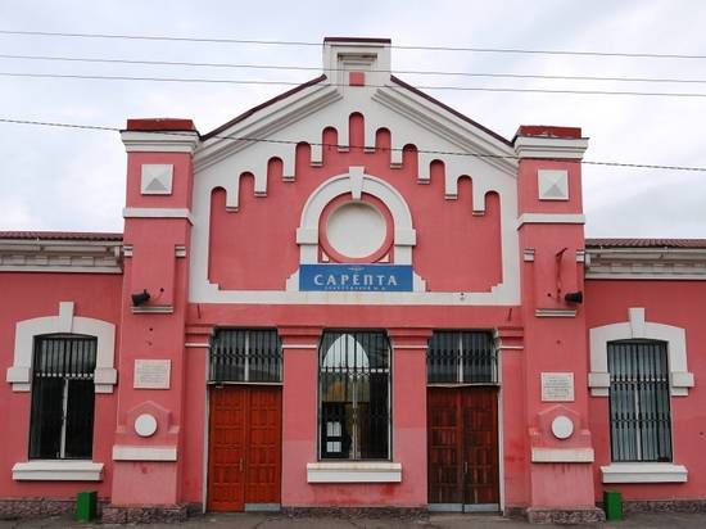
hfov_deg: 63.5
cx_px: 353
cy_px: 264
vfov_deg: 49.7
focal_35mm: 28
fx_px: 571
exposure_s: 1/320
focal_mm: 14
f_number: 5.6
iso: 100
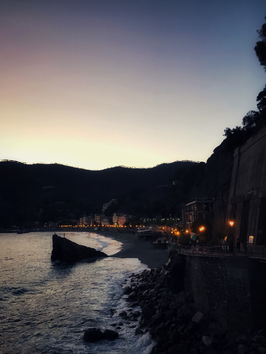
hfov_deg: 49.7
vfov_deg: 63.4
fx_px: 287
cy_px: 177
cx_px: 133
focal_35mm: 28
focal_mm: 3.99
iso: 32
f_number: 1.8
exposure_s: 1/25
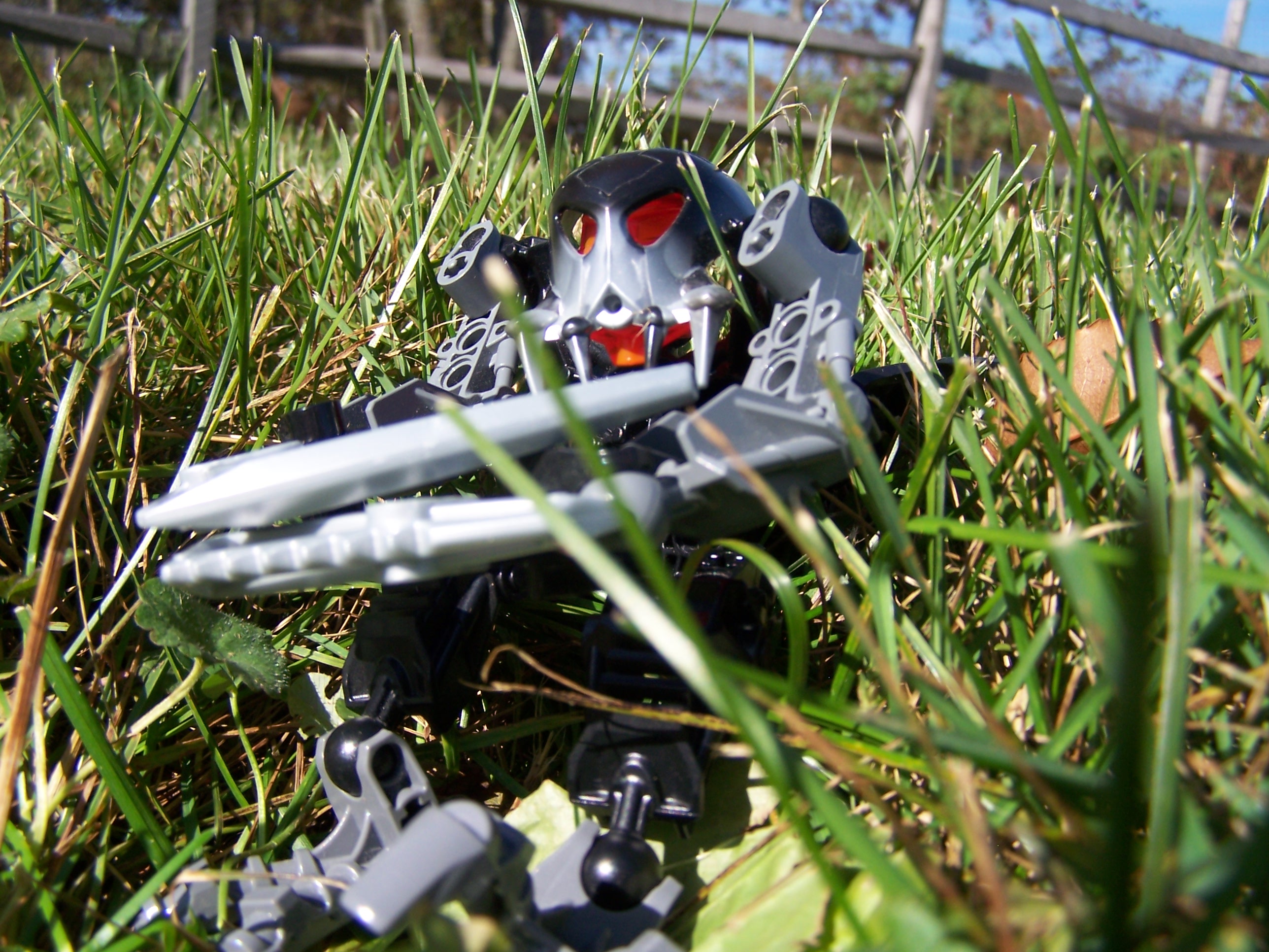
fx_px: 1393
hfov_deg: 49.0
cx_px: 634
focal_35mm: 38
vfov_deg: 37.7
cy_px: 476
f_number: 2.8
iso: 80
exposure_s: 1/1000
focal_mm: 6.3
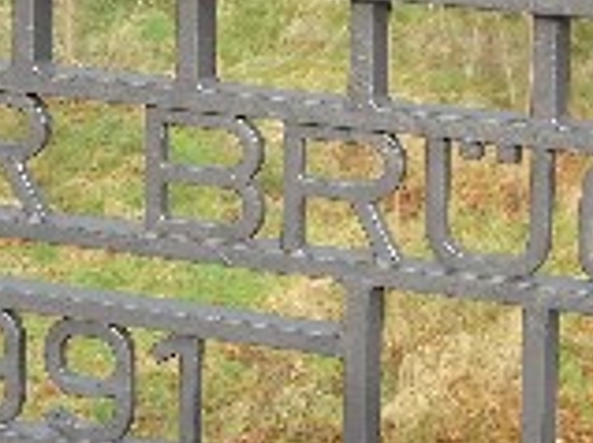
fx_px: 2893
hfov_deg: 11.7
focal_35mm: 169
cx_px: 177
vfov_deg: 8.8
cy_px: 270
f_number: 3.1
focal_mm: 9.5
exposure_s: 1/200
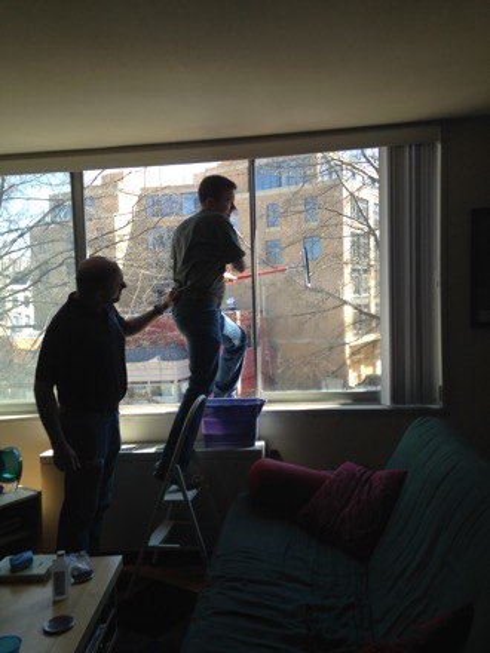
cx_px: 245
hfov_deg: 42.9
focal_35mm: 33
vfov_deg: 55.4
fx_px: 623
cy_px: 326
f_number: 2.4
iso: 50
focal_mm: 4.12
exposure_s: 1/196
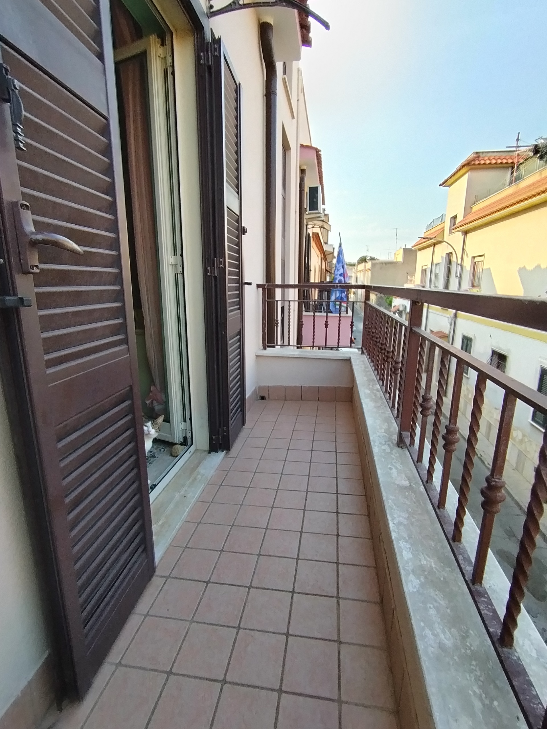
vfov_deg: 91.0
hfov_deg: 74.7
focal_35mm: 17
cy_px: 364
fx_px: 358
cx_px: 274
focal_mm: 1.42
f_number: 2.2
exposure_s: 1/302
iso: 100
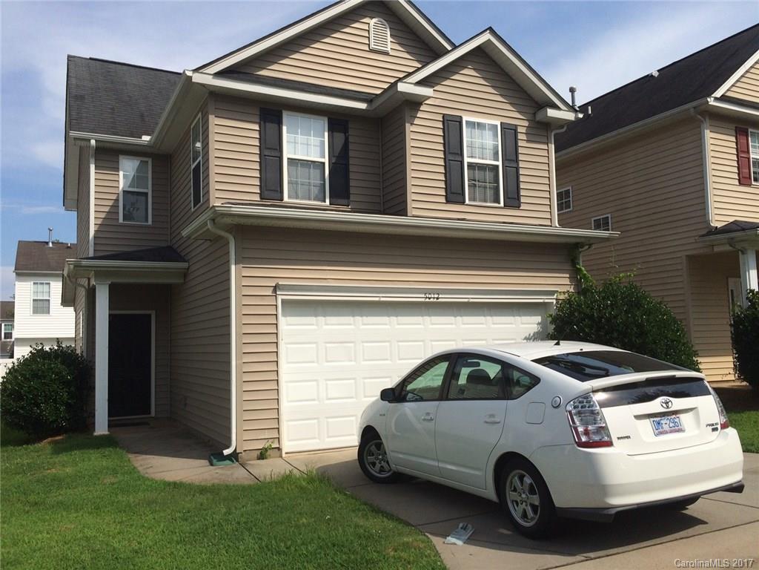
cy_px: 285
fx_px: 636
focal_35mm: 29
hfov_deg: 61.7
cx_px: 380
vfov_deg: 48.2
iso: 32
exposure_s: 1/3165
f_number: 2.2
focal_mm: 4.15
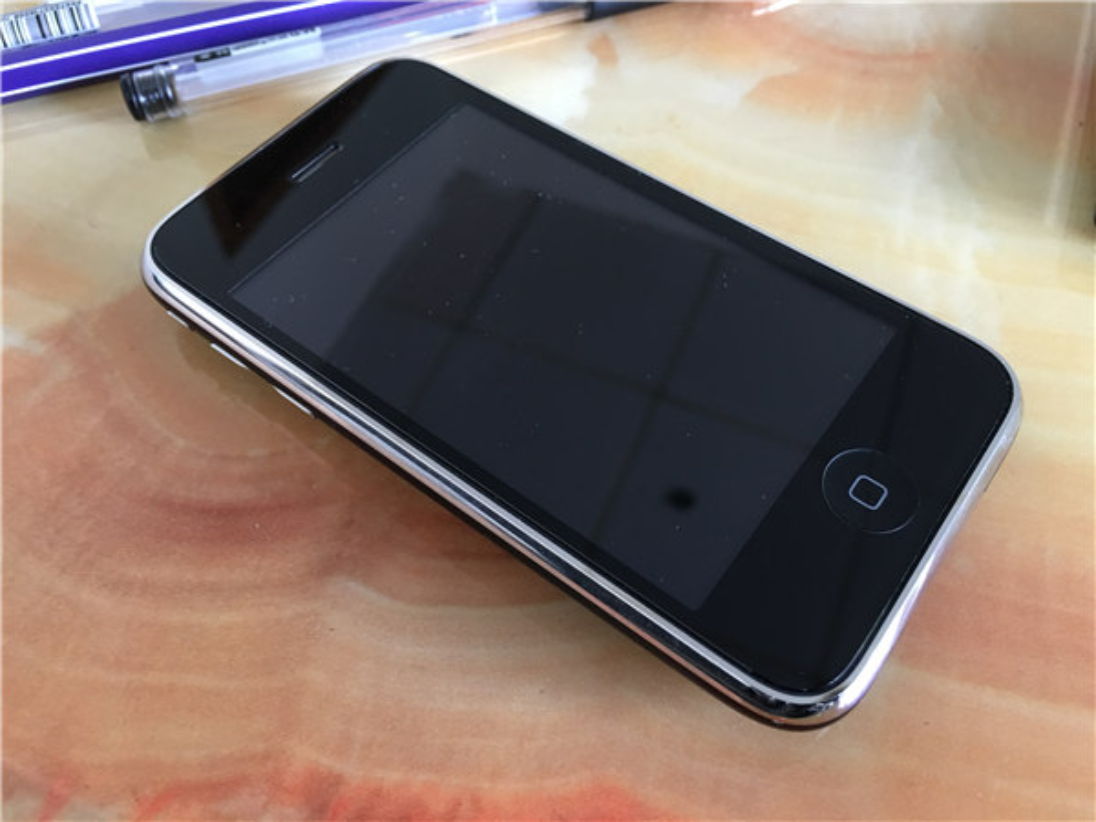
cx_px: 548
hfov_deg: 61.7
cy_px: 411
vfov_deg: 48.2
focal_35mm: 29
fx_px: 918
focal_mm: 4.15
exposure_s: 1/17
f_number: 2.2
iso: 64
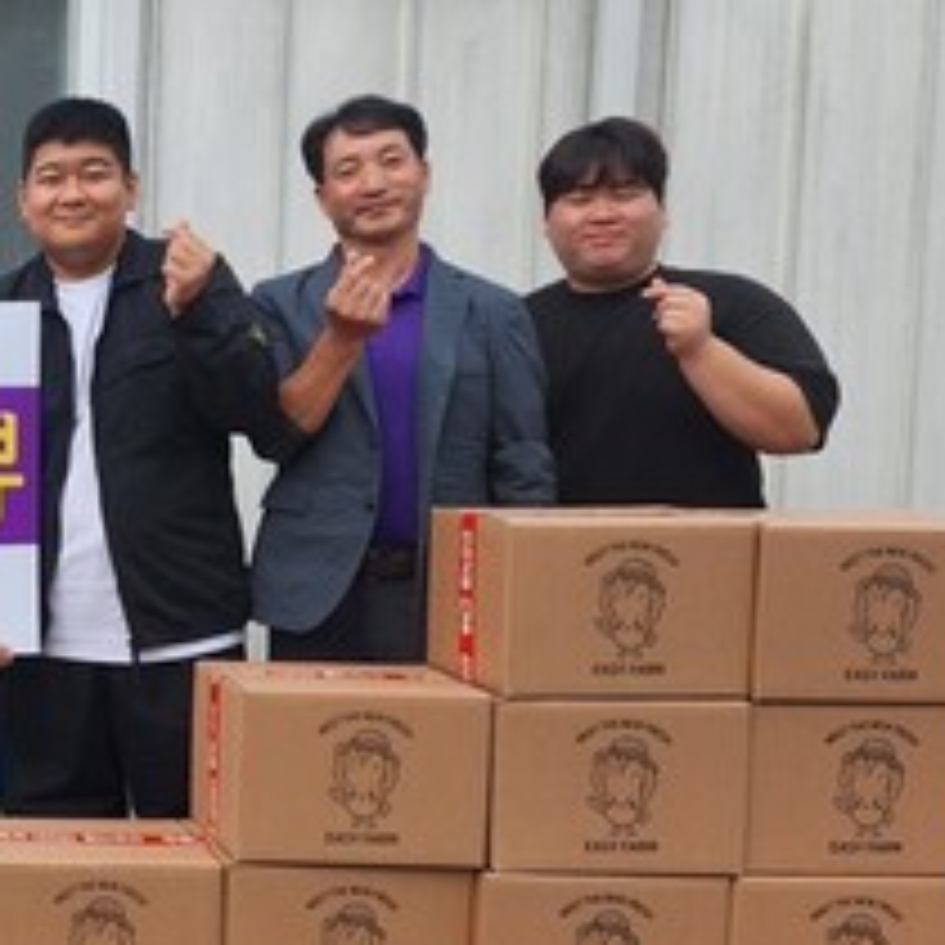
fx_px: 1791
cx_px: -238
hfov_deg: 25.9
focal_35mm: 58
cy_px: 508
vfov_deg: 29.5
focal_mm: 6.4
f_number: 1.8
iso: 12
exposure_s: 1/645
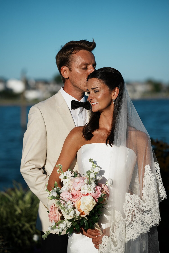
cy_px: 126
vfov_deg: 23.9
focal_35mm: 85
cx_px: 84
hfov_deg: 16.1
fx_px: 598
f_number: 2.2
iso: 100
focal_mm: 85
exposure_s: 1/8000
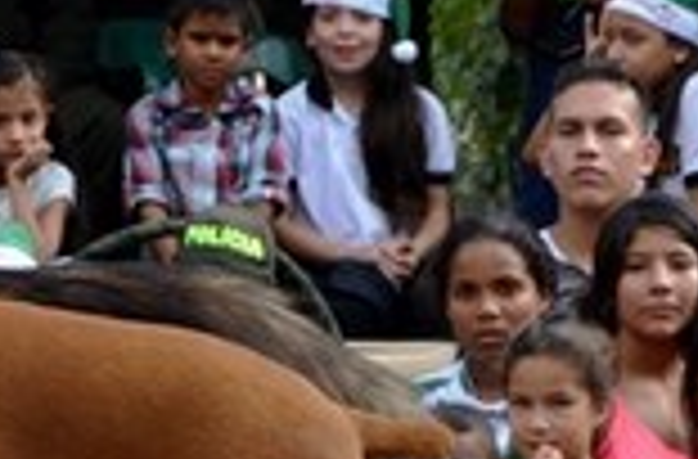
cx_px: -81
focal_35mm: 405
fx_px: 7821
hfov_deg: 5.1
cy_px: 963
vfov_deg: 3.3
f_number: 8
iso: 160
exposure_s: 1/250
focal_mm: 48
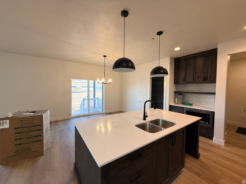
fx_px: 99
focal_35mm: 14
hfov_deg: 102.1
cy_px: 92
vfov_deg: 85.7
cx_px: 123
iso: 125
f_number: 2.2
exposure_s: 1/120
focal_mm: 2.22
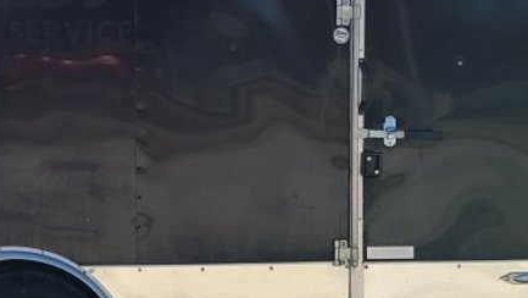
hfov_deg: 21.3
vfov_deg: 12.2
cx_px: 107
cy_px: 156
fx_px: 1387
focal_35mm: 99
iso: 40
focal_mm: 5.4
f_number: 1.8
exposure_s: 1/1645
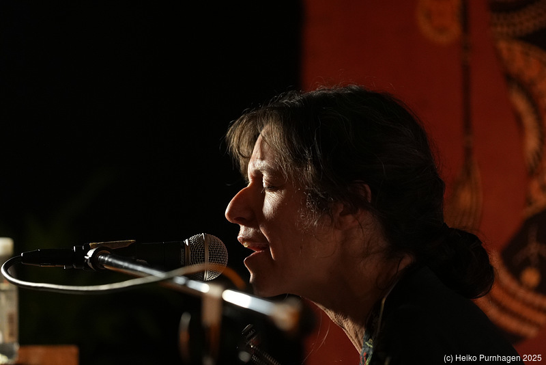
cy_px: 182
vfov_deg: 6.9
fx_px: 3034
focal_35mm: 200
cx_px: 273
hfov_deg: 10.3
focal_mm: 200
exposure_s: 1/100
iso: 6400
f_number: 4
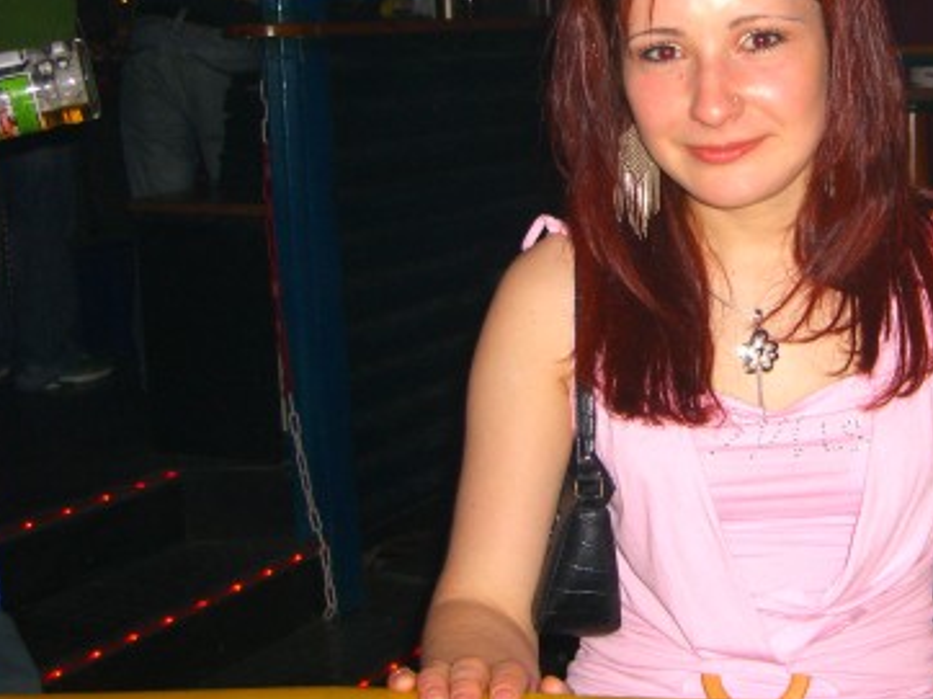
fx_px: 1697
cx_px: 753
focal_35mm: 63
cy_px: 206
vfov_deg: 23.1
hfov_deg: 30.0
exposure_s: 1/60
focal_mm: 7.9
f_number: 2.8
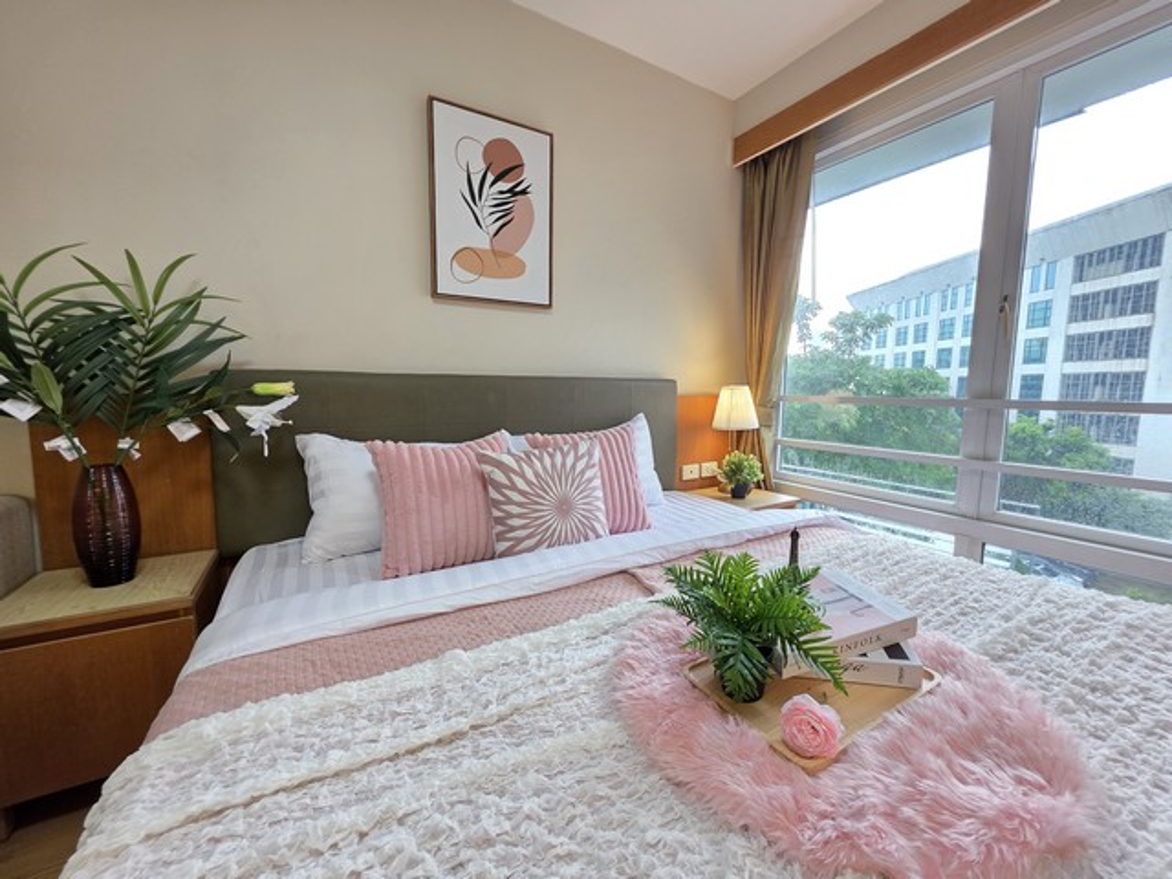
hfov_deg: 106.2
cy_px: 440
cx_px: 586
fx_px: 440
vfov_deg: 89.9
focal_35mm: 13
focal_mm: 2.2
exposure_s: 1/100
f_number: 1.9
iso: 125
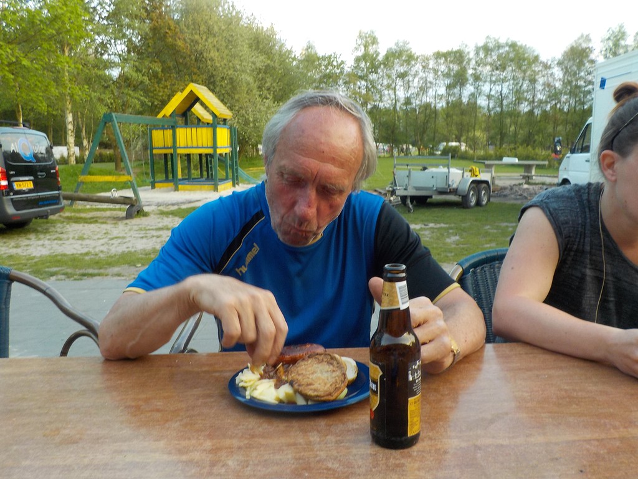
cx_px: 319
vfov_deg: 46.8
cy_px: 240
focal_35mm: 30
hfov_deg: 60.0
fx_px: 553
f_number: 3.3
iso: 125
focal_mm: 4.1
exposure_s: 1/40
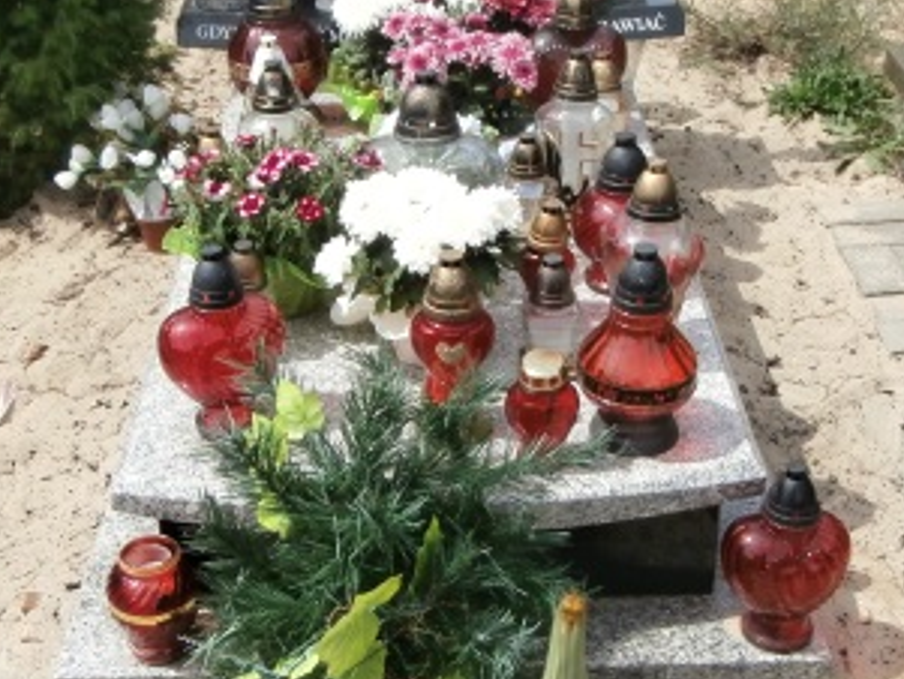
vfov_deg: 28.4
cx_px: 481
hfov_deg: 37.5
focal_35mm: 51
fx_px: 1332
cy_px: 227
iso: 100
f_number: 3
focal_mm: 4.2
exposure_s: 1/1250
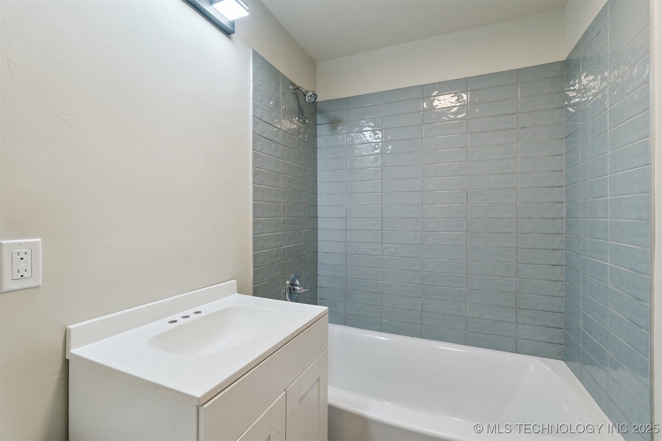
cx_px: 331
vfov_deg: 77.3
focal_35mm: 15
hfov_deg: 100.4
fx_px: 276
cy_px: 220
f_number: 6.3
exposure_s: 1/40
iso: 200
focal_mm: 10
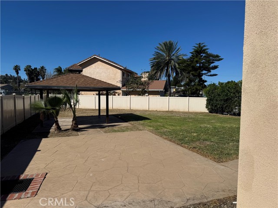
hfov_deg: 71.6
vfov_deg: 56.8
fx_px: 193
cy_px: 104
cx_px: 139
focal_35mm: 24
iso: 80
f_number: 1.78
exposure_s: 1/9009
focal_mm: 6.76
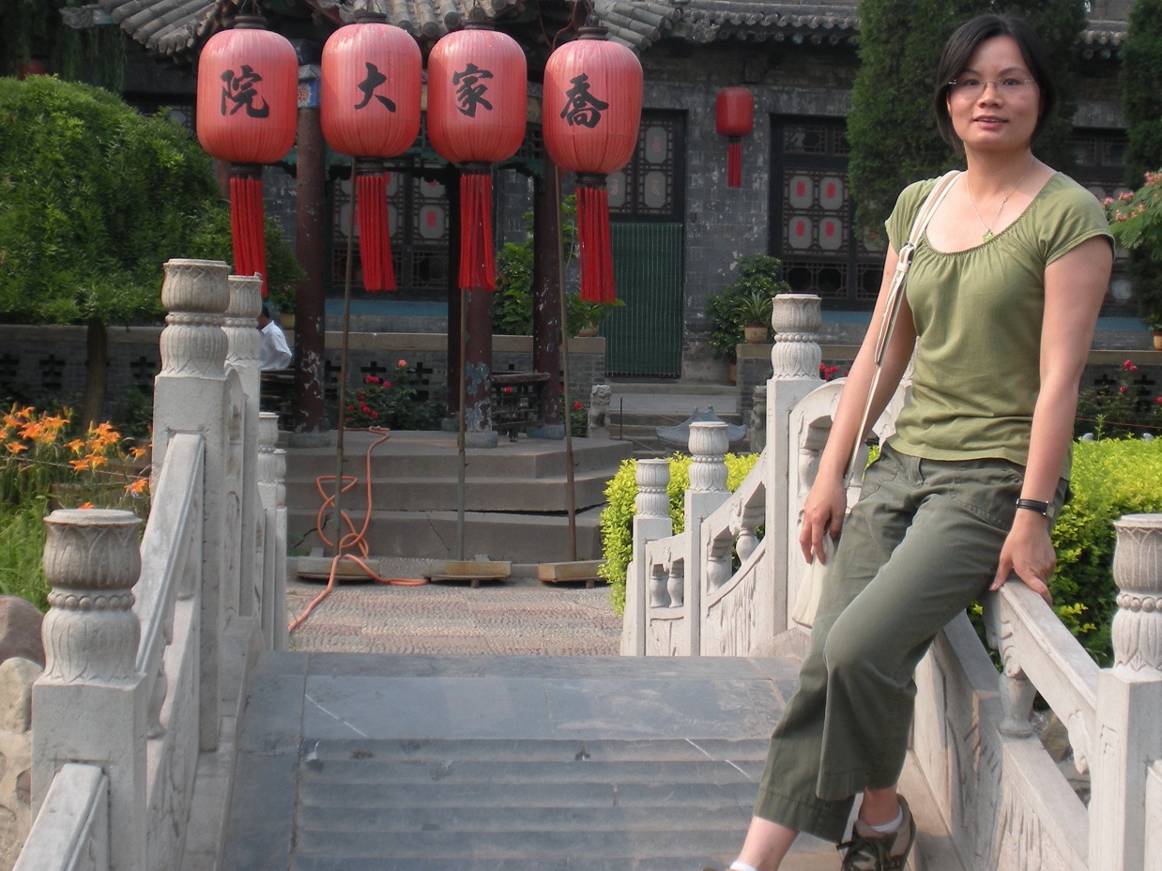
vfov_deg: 22.9
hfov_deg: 30.2
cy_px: 352
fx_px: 2148
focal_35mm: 64
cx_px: 684
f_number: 4
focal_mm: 7.7
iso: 64
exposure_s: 1/301
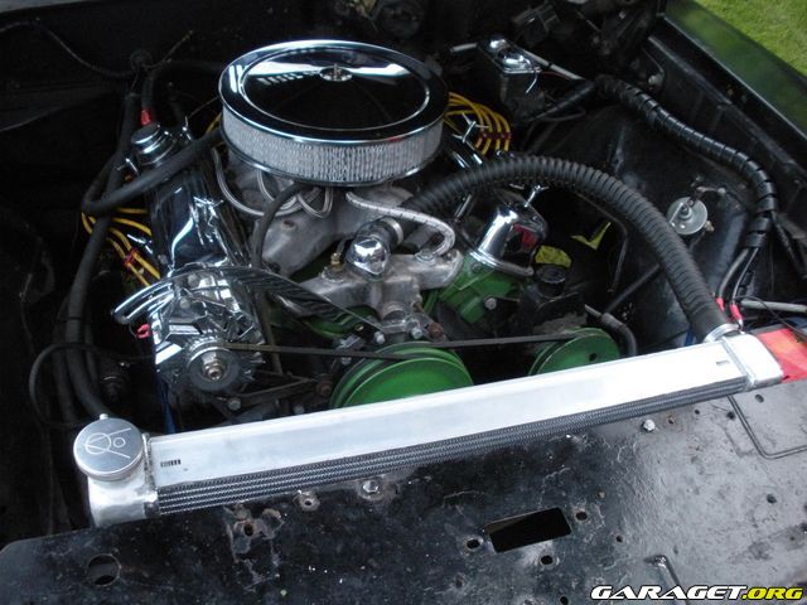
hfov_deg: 51.4
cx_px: 404
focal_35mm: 36
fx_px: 839
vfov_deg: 39.7
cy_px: 302
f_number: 3.5
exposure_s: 1/54.1
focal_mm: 6.3
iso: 400
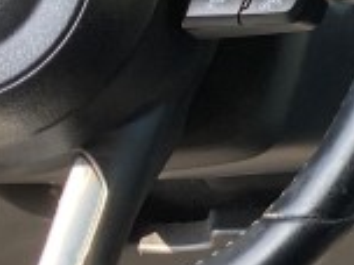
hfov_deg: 9.4
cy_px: 107
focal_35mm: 189
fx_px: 1933
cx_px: 843
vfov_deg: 7.9
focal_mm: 3.99
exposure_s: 1/121
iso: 40
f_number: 1.8
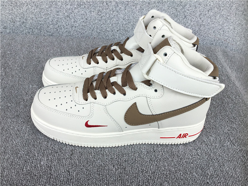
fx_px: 222
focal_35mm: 31
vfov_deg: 45.4
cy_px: 93
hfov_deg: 58.4
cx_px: 124
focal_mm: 3.3
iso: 25
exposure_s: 1/831
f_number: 2.4
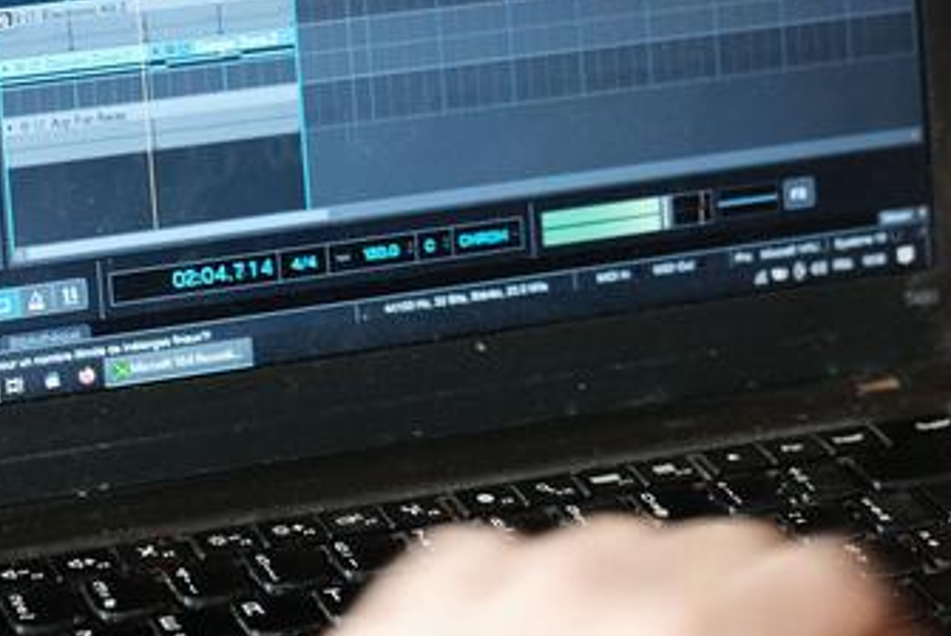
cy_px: -28
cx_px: 414
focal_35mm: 142
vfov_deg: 9.6
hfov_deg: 14.4
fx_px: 3754
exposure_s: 1/30
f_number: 2
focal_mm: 35
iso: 200
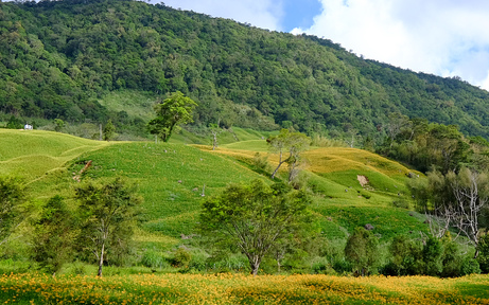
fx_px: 706
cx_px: 293
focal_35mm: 53
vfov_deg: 24.4
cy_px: 164
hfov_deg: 38.0
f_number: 11
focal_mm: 20
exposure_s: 1/45
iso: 200
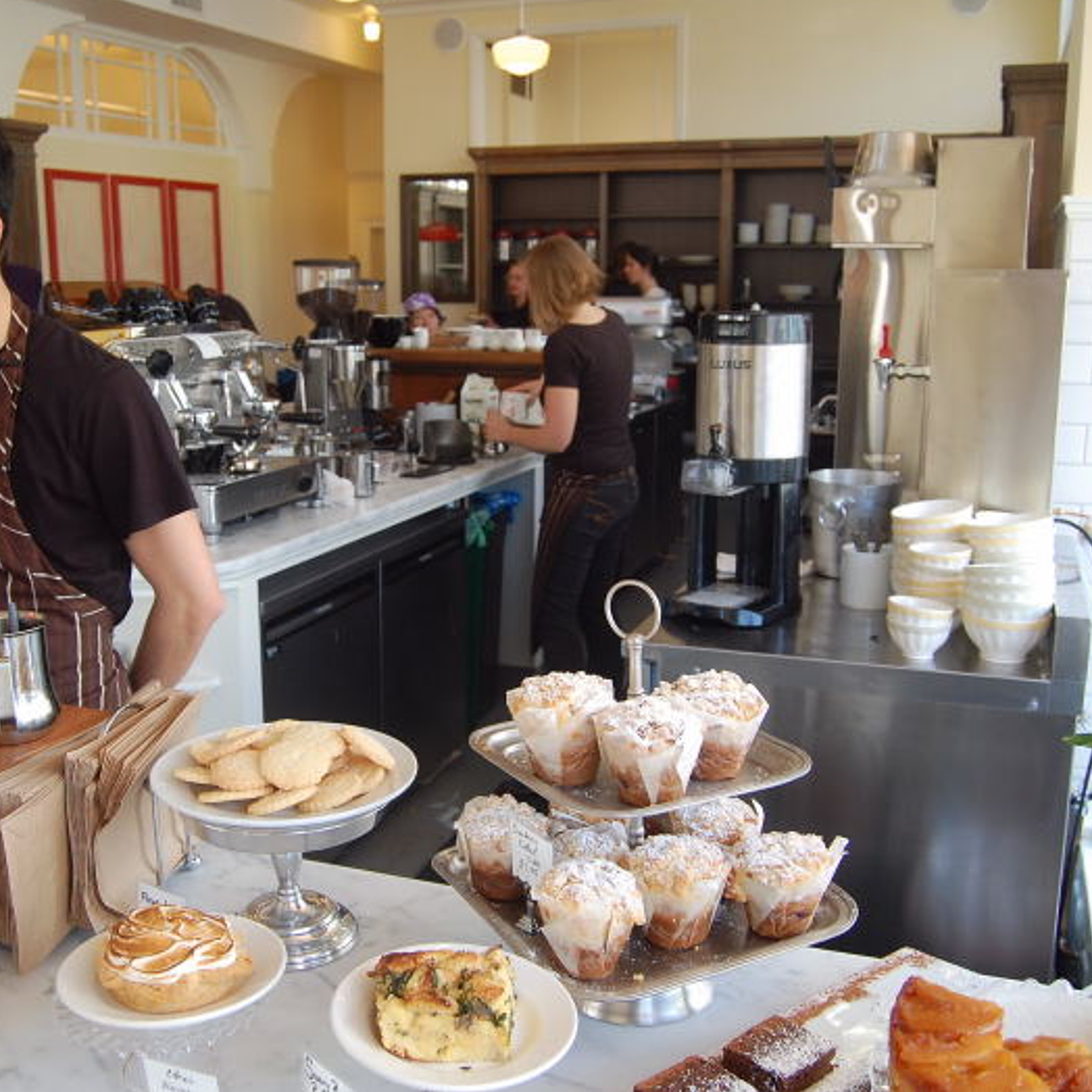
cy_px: 540
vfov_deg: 47.2
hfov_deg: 47.1
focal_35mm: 35
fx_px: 1249
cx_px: 486
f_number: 5
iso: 400
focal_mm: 18
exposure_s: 1/100
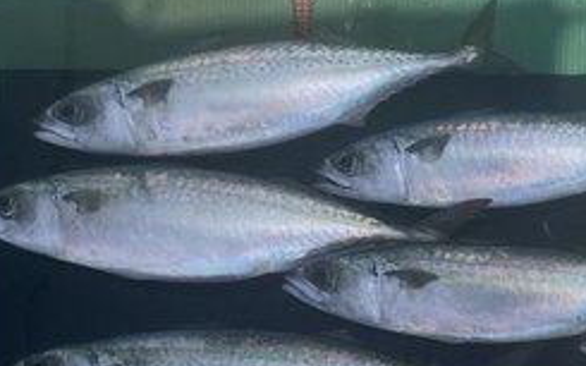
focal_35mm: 72
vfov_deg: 17.0
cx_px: 665
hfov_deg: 26.1
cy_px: 486
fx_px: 1150
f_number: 1.6
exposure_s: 1/6494
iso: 32
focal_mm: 4.2
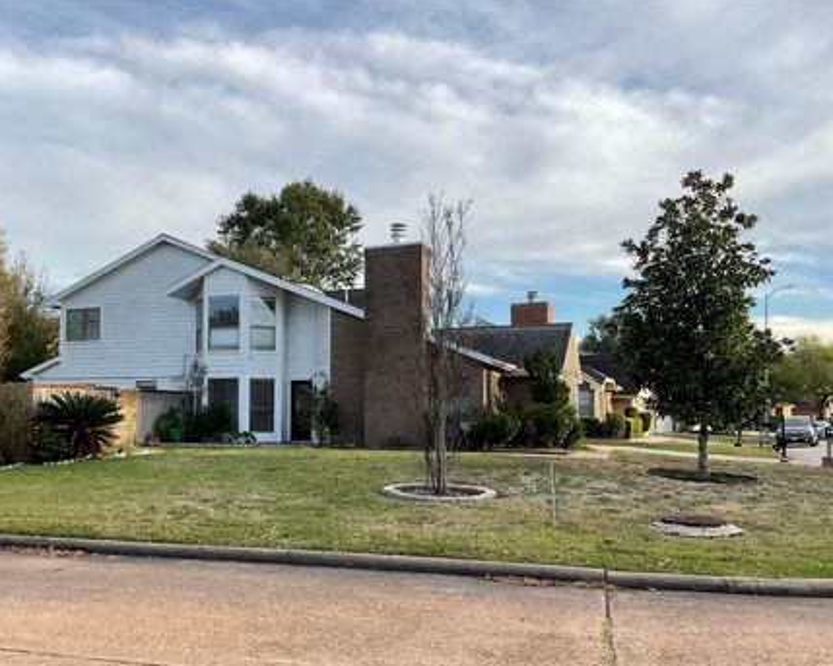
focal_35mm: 33
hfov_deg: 54.0
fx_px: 813
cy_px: 360
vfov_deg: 44.5
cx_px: 357
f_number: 1.8
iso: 16
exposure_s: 1/816
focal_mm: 3
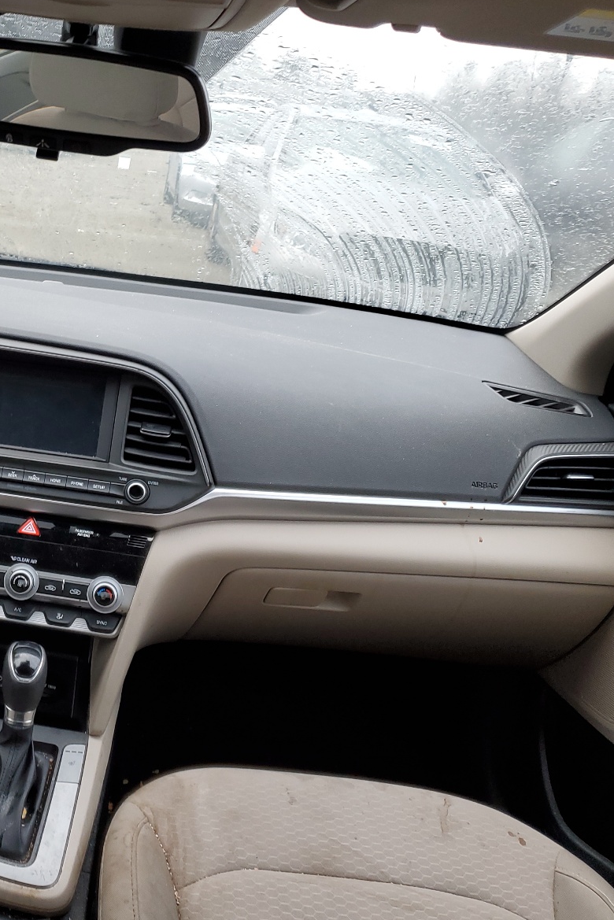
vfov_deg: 51.9
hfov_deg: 33.5
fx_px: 946
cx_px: 31
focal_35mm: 37
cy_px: 449
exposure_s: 1/60.2
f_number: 1.5
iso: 59
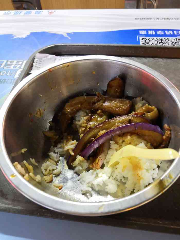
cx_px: 90
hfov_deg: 51.4
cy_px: 120
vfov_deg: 65.3
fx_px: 187
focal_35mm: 27
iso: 640
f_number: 1.8
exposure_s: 1/25
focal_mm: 3.95
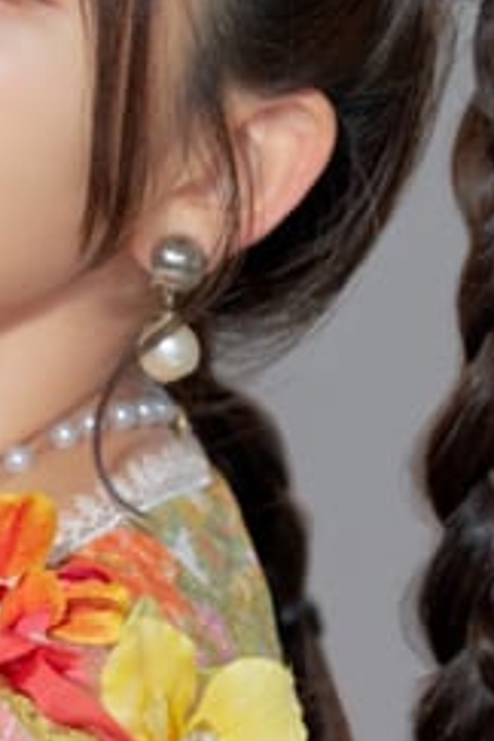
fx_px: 9159
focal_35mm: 445
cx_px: 5
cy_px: 576
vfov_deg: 4.6
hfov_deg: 3.1
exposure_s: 1/200
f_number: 3.5
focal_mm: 135
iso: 100
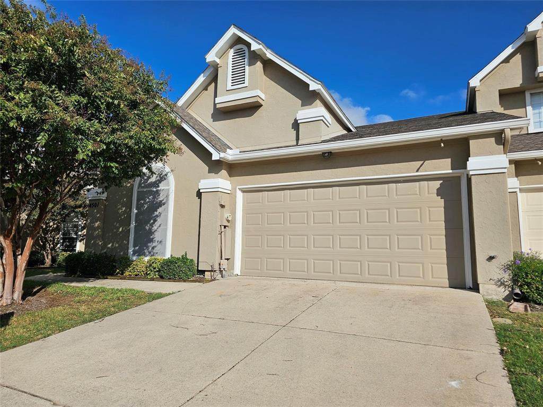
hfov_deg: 73.9
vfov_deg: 58.9
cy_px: 204
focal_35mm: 23
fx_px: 361
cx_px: 272
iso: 12
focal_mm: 6.3
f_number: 1.7
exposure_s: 1/1854
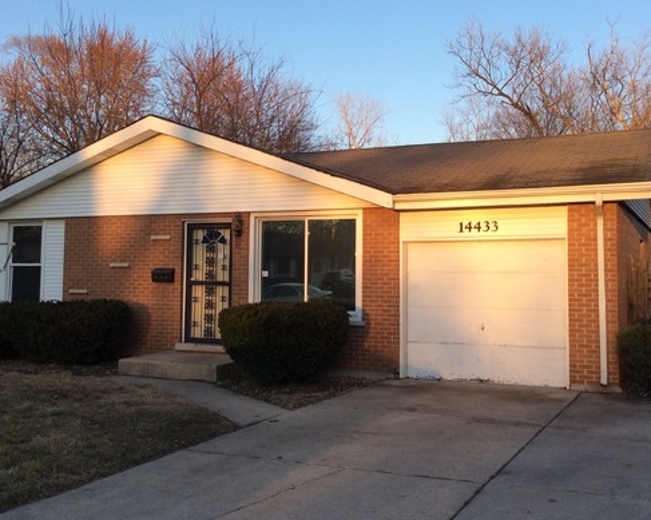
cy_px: 221
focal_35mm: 41
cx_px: 341
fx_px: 789
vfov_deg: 36.4
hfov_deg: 44.8
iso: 32
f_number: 2.4
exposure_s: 1/227
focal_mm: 3.3
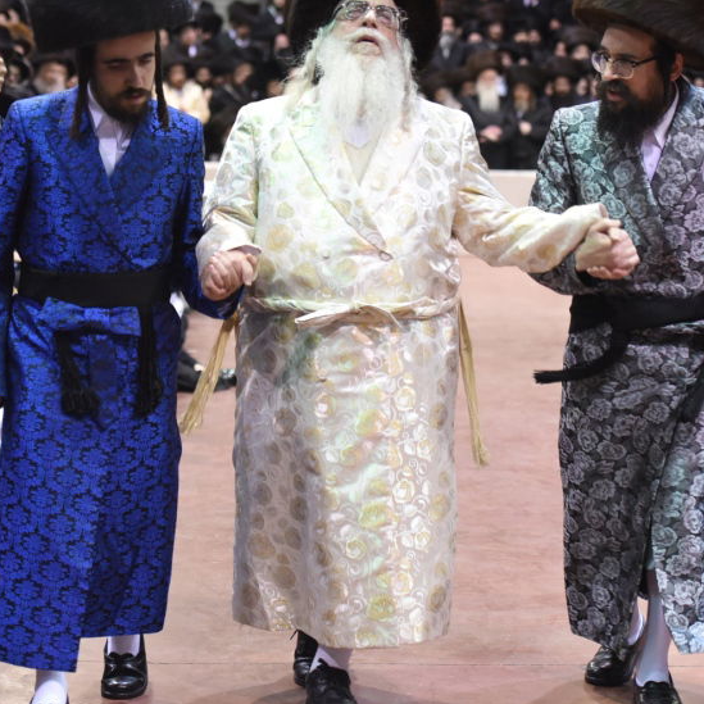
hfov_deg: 15.7
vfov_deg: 15.7
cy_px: 283
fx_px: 2554
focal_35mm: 111
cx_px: 315
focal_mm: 70
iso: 2500
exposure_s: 1/125
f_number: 3.2
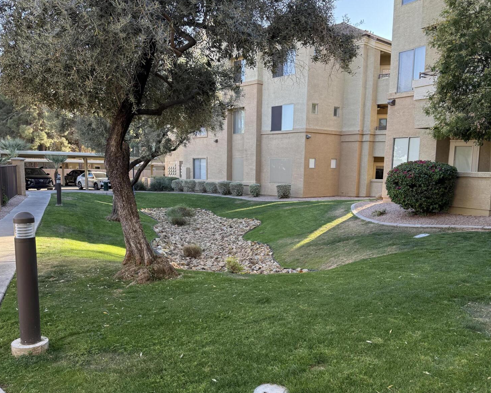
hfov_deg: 55.7
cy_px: 235
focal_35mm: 32
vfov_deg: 45.6
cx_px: 242
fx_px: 465
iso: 100
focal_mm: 6.76
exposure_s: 1/381
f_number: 1.78
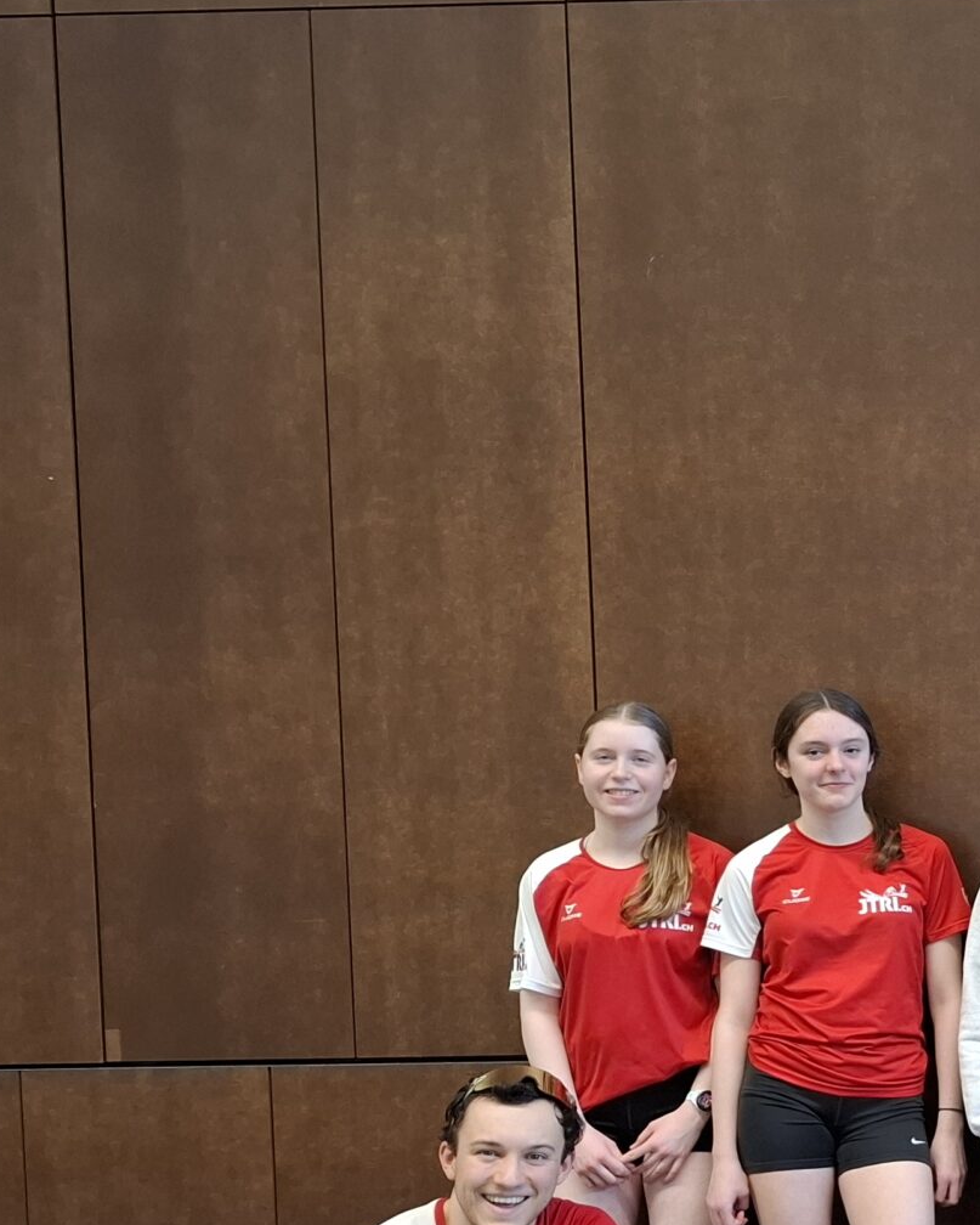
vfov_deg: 32.5
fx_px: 2066
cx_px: 1499
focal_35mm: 57
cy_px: 886
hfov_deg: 21.9
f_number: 1.8
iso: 320
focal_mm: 5.54
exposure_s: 1/100
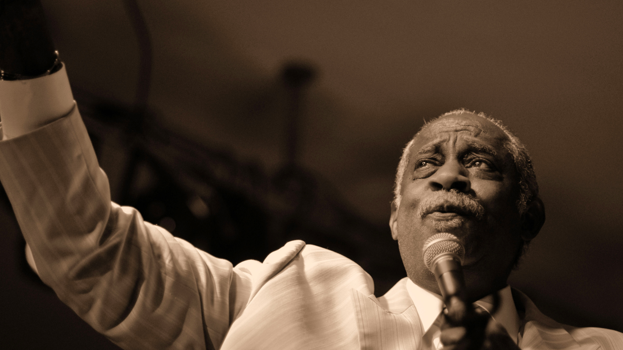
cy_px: 195
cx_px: 312
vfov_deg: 9.1
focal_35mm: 134
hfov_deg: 16.1
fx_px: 2206
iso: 800
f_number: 1.8
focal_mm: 85
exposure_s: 1/400
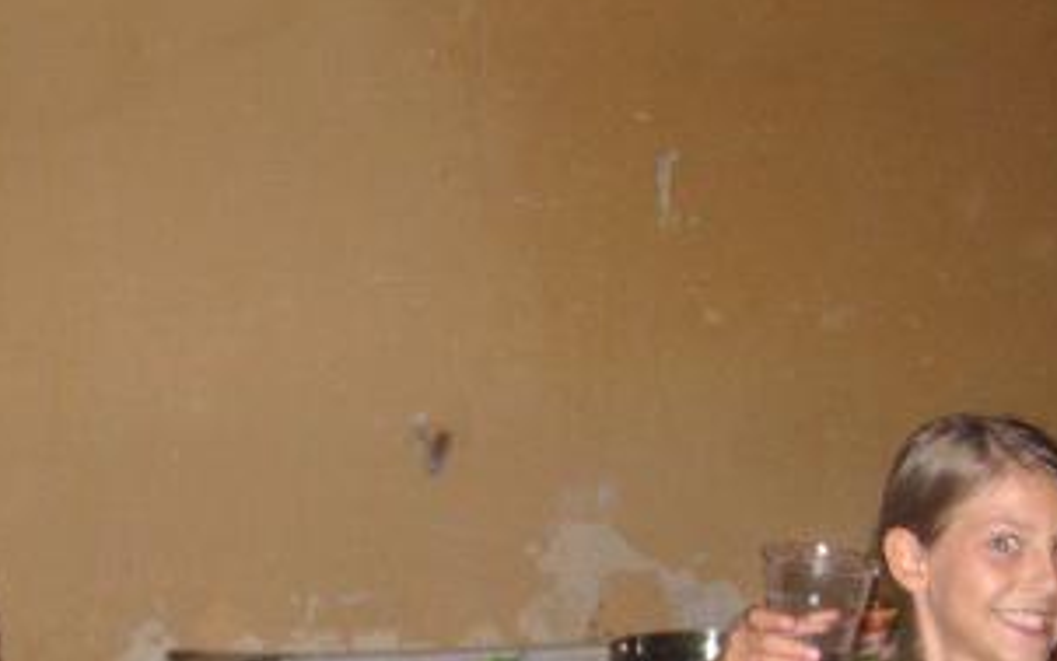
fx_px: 2392
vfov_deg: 15.6
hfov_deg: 24.5
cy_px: 581
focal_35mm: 83
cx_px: 206
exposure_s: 1/45
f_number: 2.8
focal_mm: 6.1
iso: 160
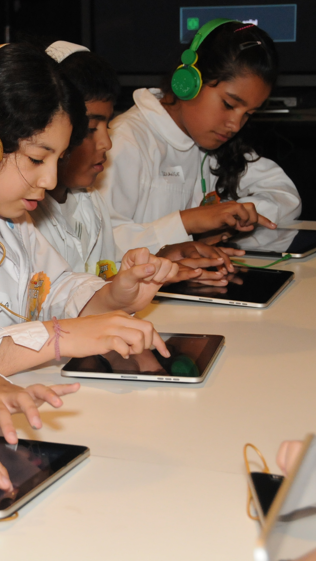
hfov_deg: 11.4
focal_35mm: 105
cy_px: 282
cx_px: -3
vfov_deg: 20.4
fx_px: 1564
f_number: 7.1
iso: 1600
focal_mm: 44
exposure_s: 1/60
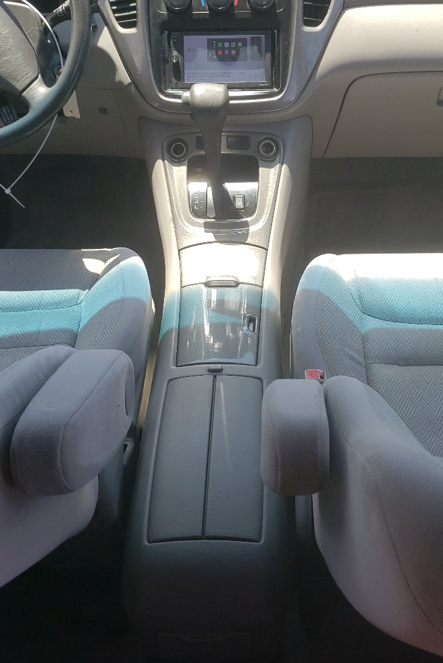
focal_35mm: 44
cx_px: 263
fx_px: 812
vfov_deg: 44.4
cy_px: 287
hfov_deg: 30.5
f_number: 1.5
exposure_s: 1/667
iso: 50
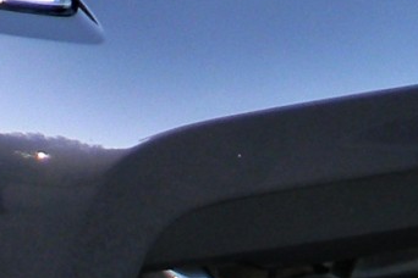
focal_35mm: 224
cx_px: -235
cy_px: -293
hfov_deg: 8.9
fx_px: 2601
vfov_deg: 6.0
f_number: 3.7
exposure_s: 1/61
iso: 80
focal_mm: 6.4
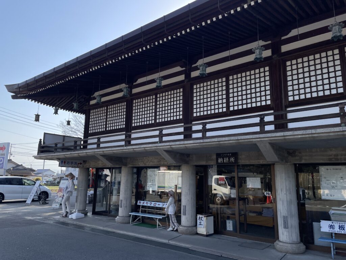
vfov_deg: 53.1
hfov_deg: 67.3
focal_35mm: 26
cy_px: 130
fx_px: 260
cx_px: 173
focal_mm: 4.2
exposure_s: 1/3300
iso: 32
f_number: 1.6
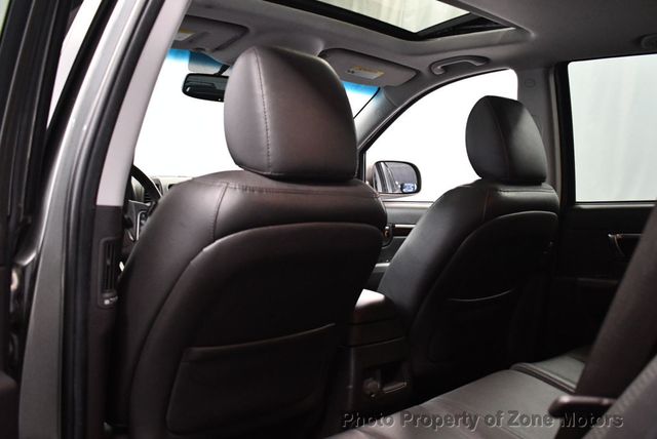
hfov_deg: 53.1
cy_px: 220
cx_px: 328
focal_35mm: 36
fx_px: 658
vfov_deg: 36.9
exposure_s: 1/80
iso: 3200
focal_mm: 18
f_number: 3.5
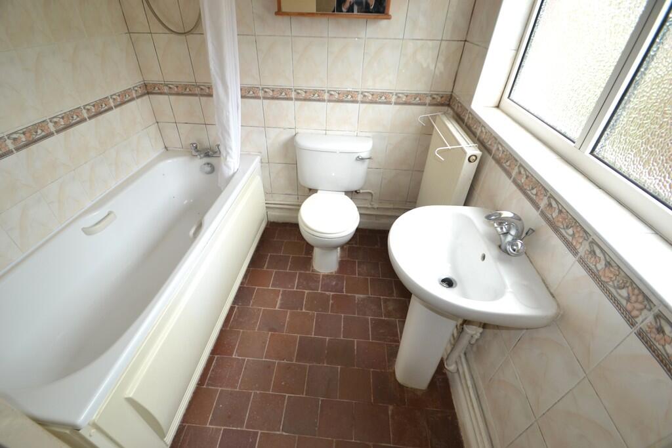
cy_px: 224
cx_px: 336
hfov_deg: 100.4
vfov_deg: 77.3
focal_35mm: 15
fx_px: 280
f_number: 4
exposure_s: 1/60
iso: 400
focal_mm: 10
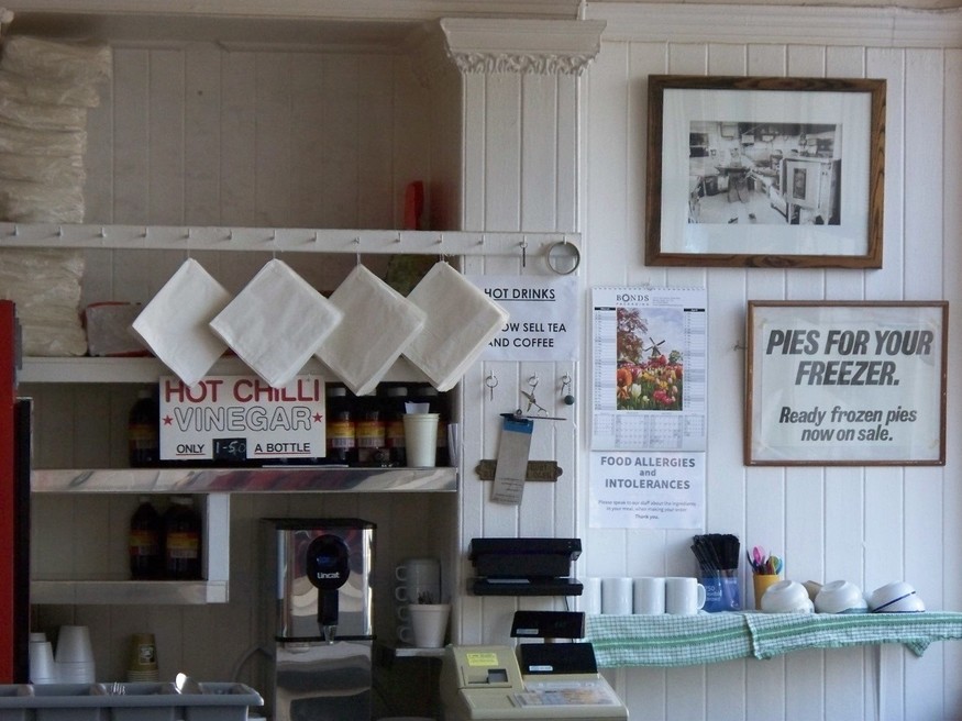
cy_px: 360
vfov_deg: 10.8
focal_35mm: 137
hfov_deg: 14.4
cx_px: 481
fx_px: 3807
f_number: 4.4
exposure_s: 1/125
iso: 400
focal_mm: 28.83
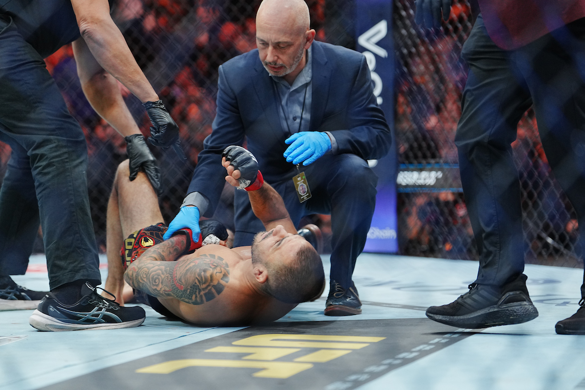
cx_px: 292
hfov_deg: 17.3
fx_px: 1917
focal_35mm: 118
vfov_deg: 11.6
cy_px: 195
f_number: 2.8
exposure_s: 1/800
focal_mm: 118
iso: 1250
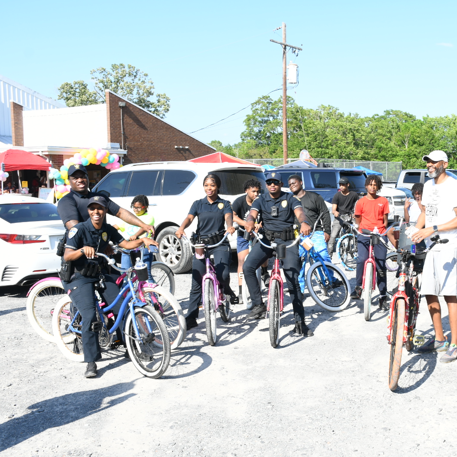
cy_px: 225
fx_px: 657
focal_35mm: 44
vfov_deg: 38.3
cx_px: 335
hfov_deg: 37.5
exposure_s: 1/125
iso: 100
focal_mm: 23
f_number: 8
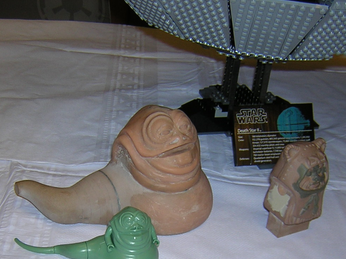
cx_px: 152
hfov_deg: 32.7
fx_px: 590
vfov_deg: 24.4
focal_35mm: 59
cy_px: 211
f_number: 2.6
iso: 100
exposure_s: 1/60.1
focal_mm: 4.7
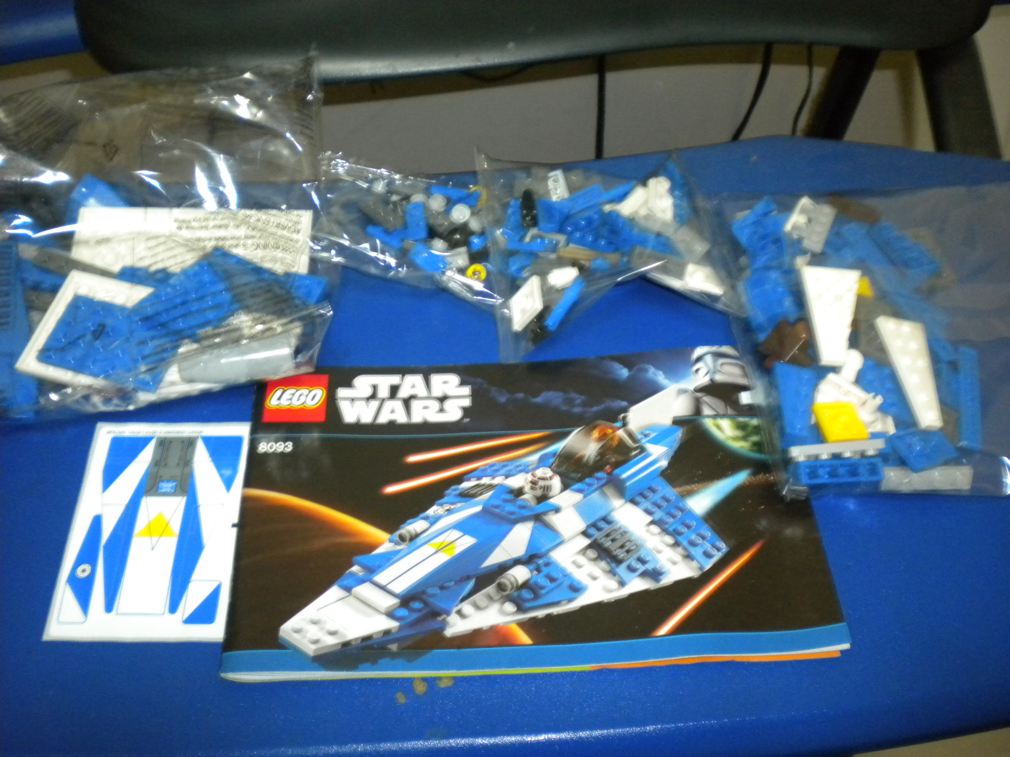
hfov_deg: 52.6
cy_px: 378
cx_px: 505
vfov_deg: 40.7
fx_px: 1021
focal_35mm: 35
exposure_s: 1/8
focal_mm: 6.3
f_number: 3.1
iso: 400
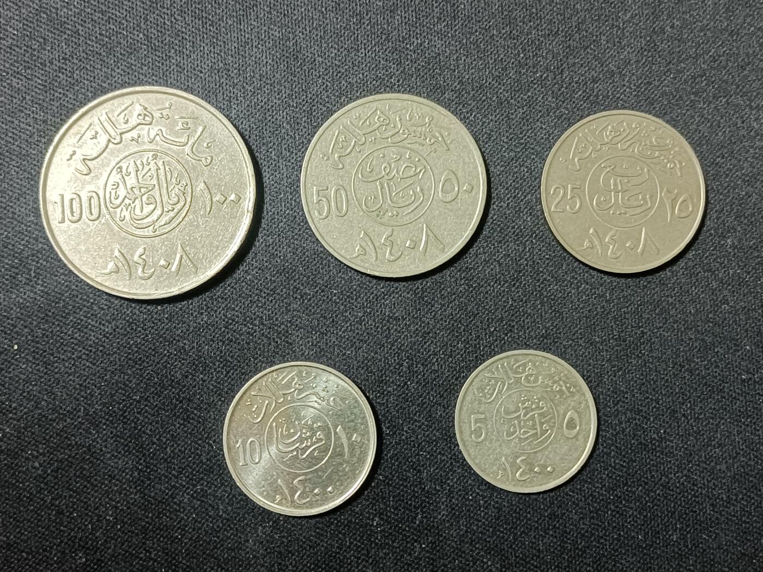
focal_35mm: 44
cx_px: 382
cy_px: 286
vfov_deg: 32.9
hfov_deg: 42.9
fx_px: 970
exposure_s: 1/33.3
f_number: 1.8
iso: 1696
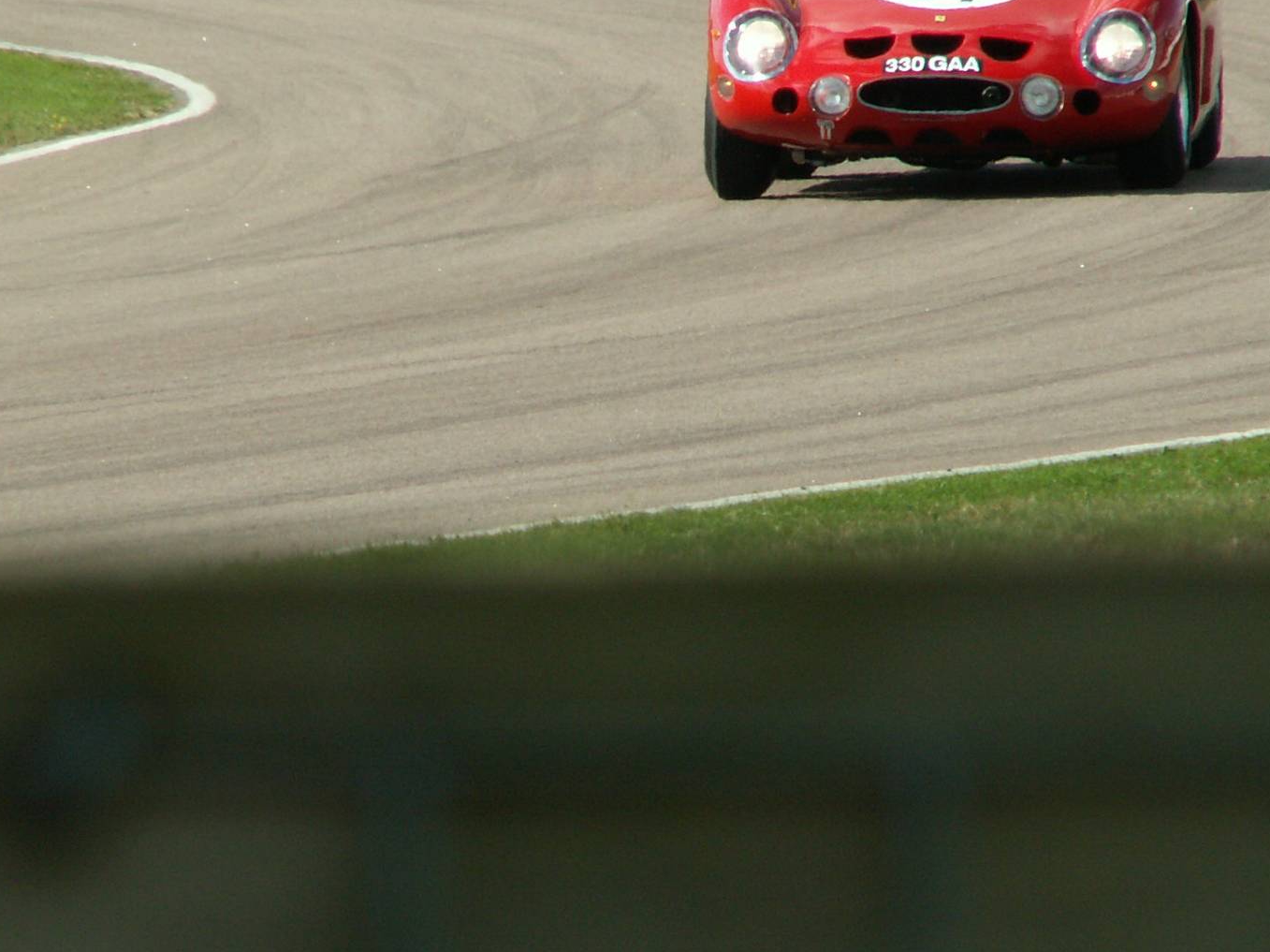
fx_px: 27252
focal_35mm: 743
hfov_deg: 2.7
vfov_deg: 2.0
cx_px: 528
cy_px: 448
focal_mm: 69.45
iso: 50
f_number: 7.1
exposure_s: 1/200
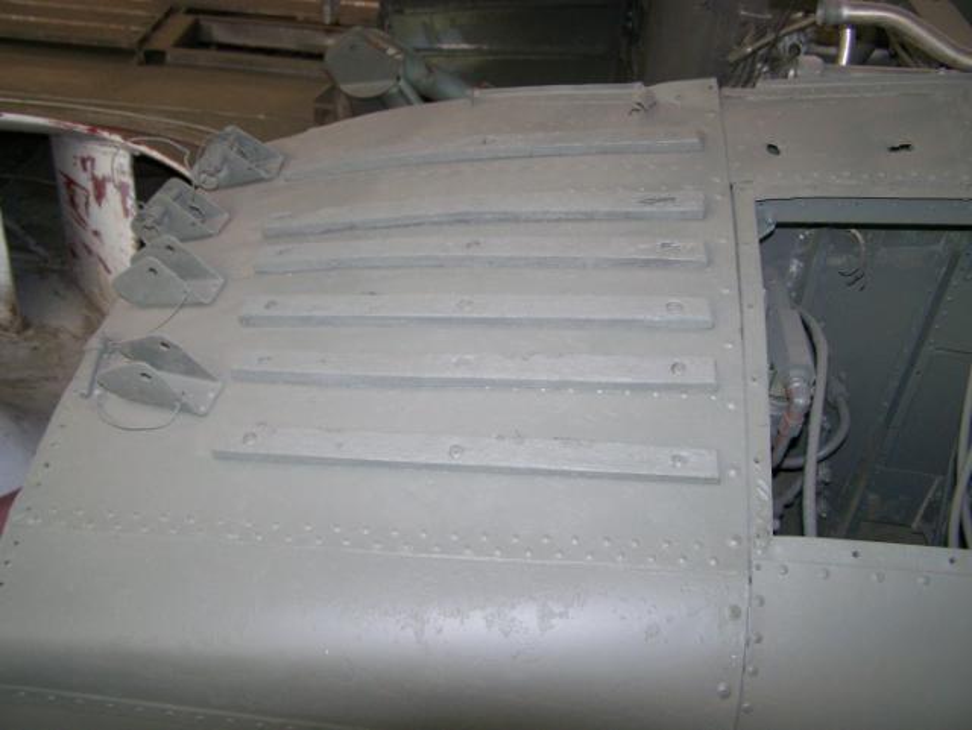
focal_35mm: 38
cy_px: 365
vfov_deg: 37.8
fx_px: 1068
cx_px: 486
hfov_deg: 48.9
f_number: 2.8
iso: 160
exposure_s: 1/60
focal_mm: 6.3
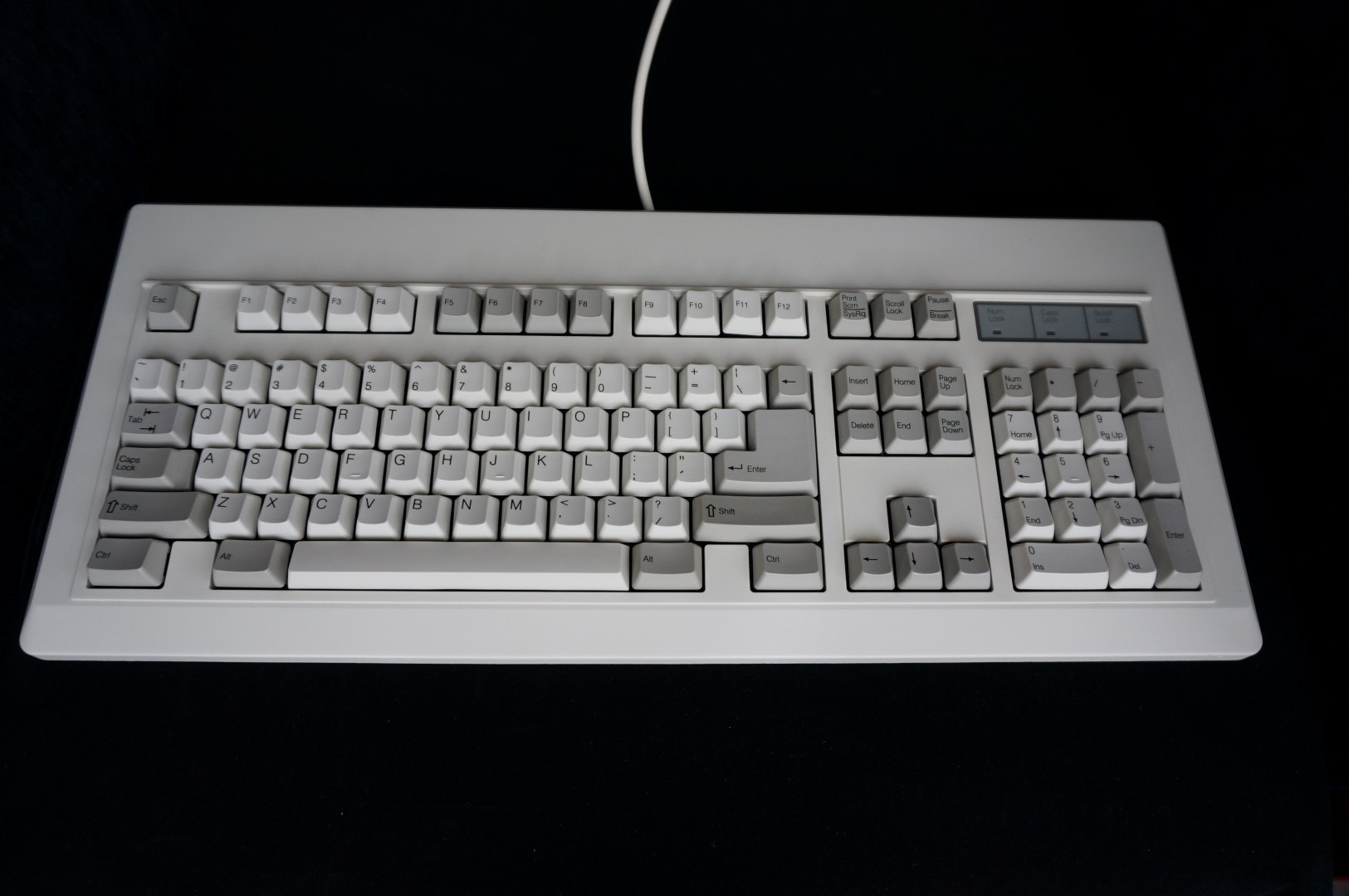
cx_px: 674
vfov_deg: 53.0
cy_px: 448
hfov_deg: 73.8
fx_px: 898
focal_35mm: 24
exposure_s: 1/60
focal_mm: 16
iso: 320
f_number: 4
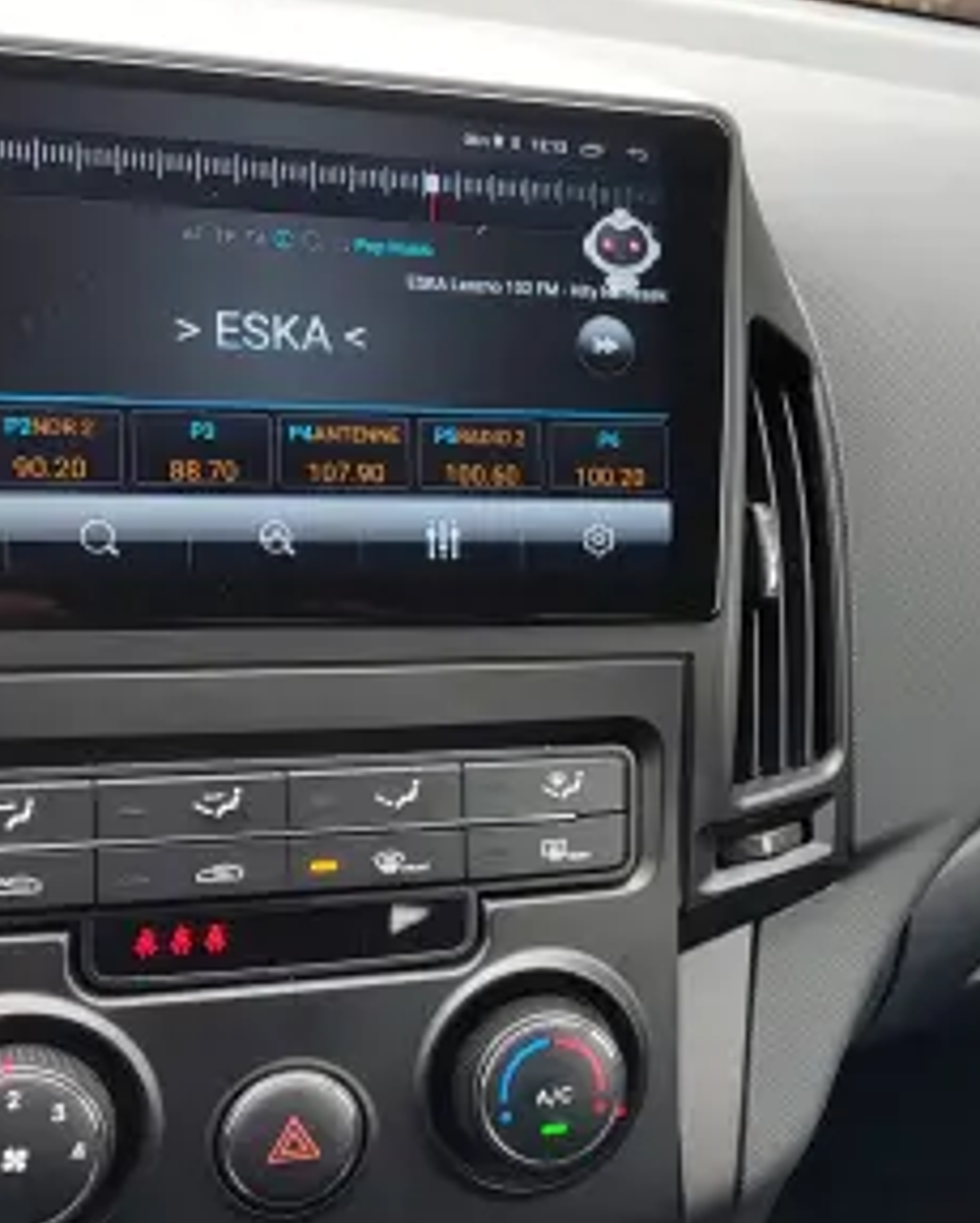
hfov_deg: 29.4
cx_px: 831
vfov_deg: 37.3
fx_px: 1811
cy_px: 682
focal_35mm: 50
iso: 137
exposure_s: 1/50
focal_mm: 5.56
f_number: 1.8
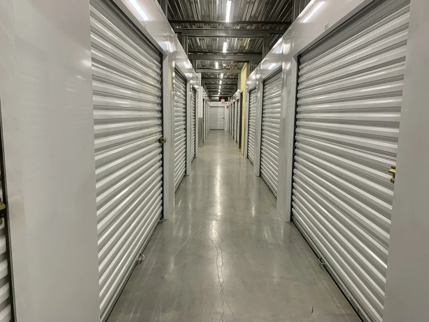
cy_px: 161
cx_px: 214
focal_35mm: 26
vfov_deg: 53.1
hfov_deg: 67.3
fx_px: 322
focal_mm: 4.25
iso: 100
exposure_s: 1/121
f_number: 1.8
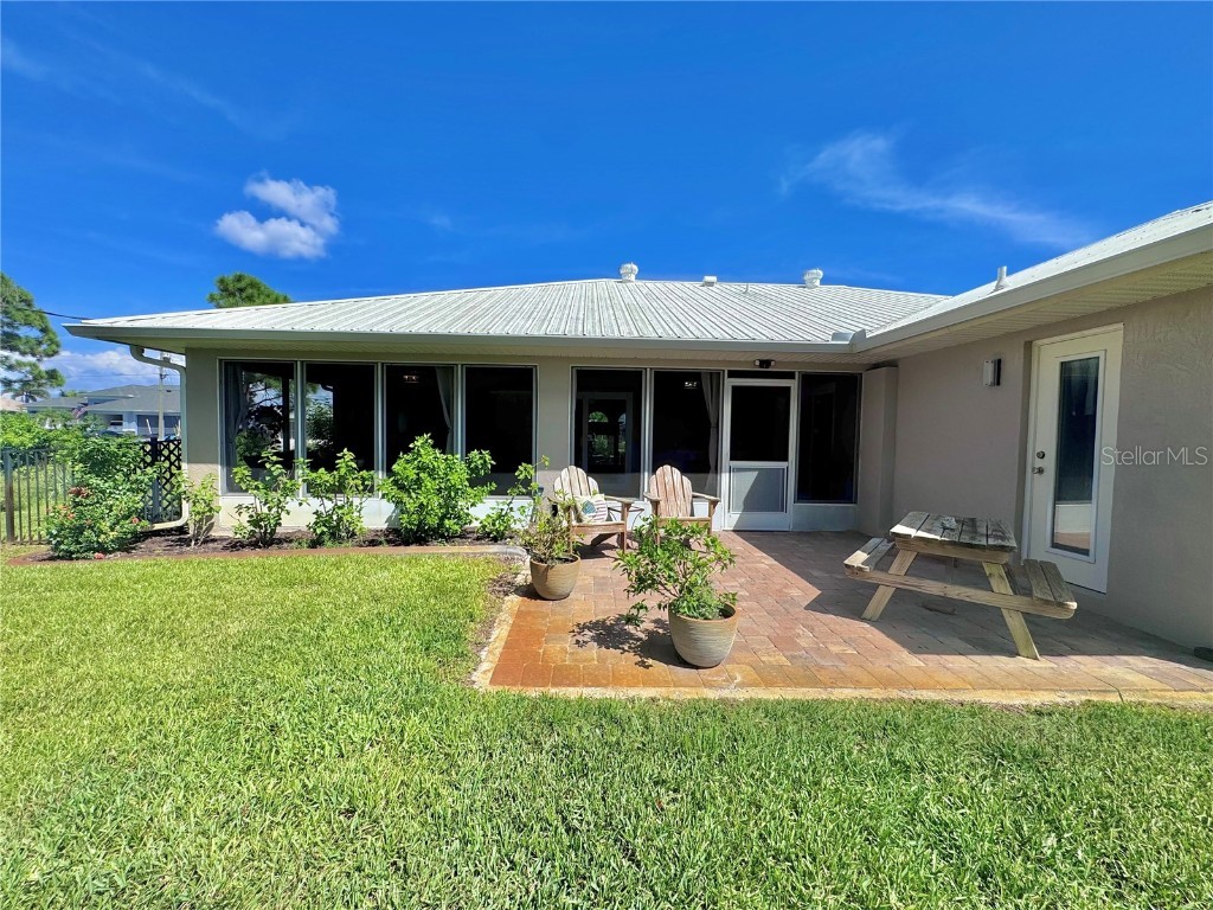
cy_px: 455
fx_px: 491
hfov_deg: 102.1
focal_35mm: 14
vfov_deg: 85.7
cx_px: 606
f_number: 2.2
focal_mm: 2.22
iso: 50
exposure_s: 1/2342
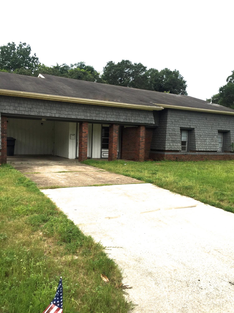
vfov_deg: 61.7
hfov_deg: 48.2
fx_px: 261
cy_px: 156
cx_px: 117
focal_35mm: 29
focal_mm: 4.15
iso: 32
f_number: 2.2
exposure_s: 1/760
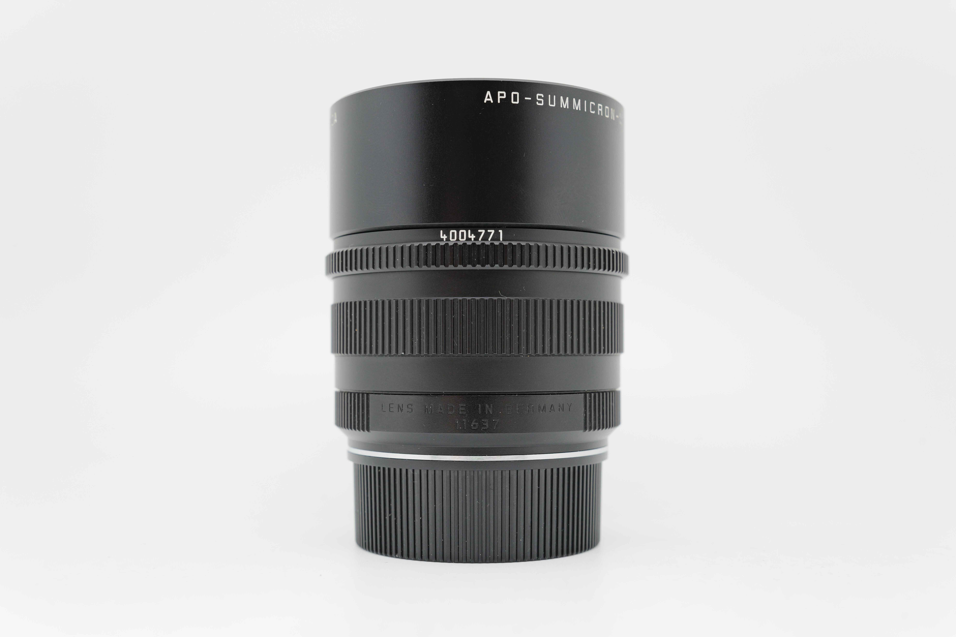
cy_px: 318
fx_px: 1142
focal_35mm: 43
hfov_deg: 45.4
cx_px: 478
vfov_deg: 31.2
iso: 800
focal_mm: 43
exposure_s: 1/60
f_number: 8
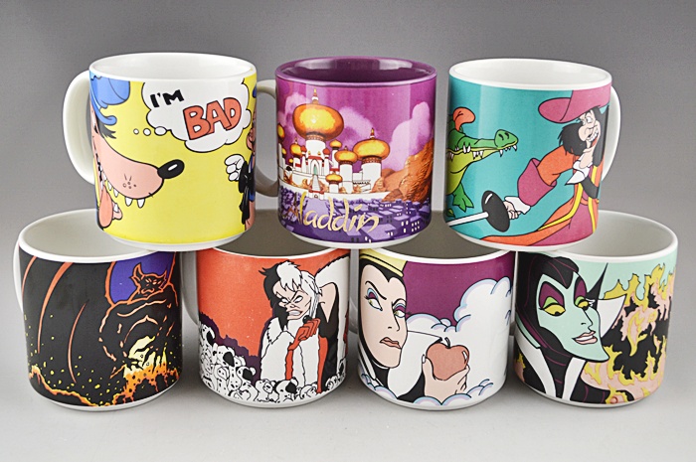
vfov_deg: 25.7
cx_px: 348
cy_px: 231
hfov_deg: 37.9
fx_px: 1014
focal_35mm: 52
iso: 400
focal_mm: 35
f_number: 5
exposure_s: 1/100
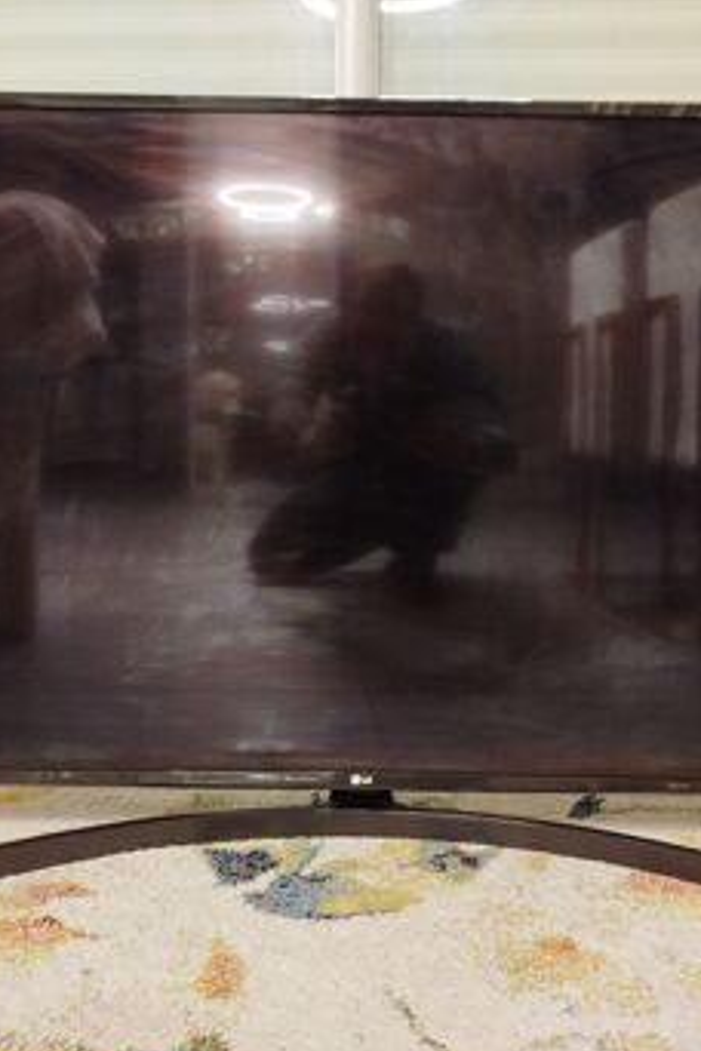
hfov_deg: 37.8
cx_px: 360
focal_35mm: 35
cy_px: 550
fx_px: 1022
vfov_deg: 54.4
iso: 400
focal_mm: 5.31
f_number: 1.7
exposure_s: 1/20
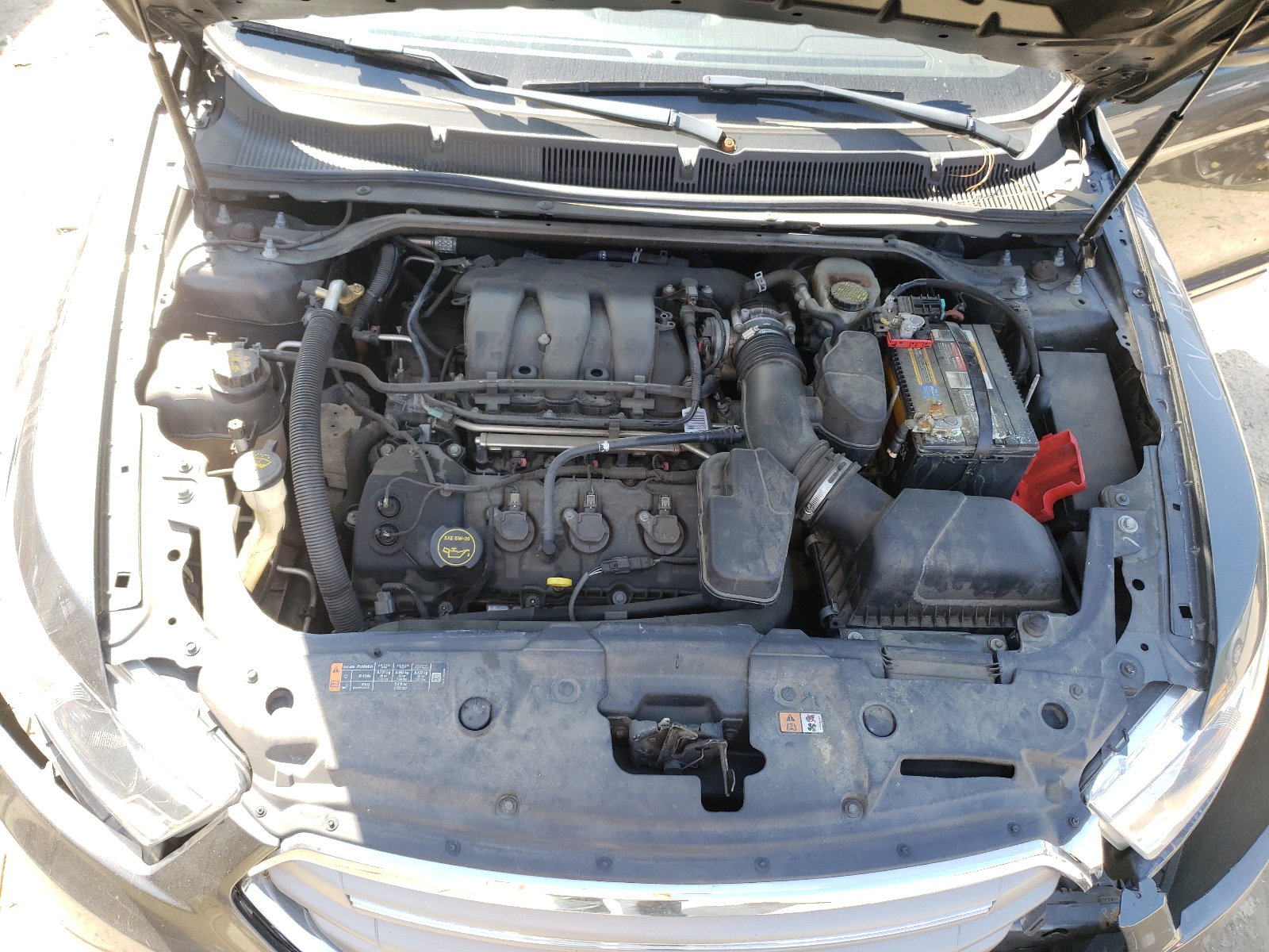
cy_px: 476
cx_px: 634
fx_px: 953
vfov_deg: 53.1
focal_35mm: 26
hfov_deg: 67.3
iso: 50
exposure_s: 1/256
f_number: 1.5
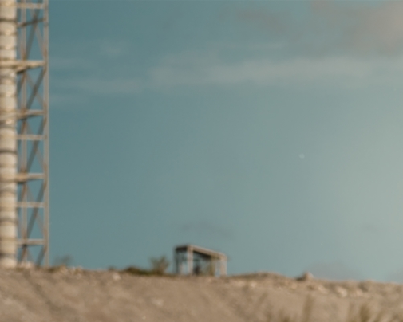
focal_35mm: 492
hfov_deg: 3.9
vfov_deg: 3.1
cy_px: 509
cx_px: 321
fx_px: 5868
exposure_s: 1/800
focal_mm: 138
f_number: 4
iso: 100
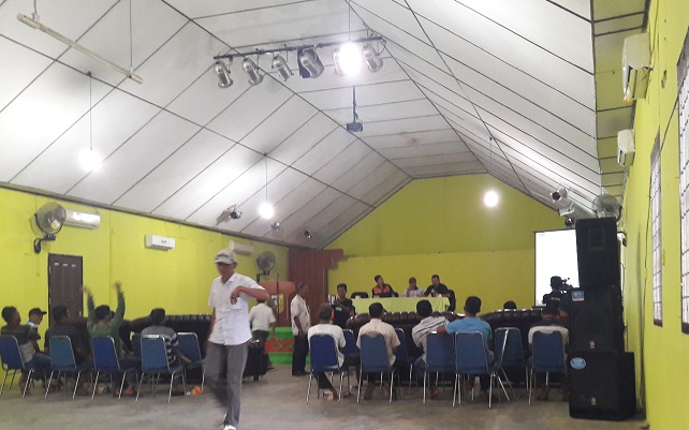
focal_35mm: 37
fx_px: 695
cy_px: 307
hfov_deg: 52.5
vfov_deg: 33.9
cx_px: 397
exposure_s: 1/17
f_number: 1.9
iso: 250
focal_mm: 3.7
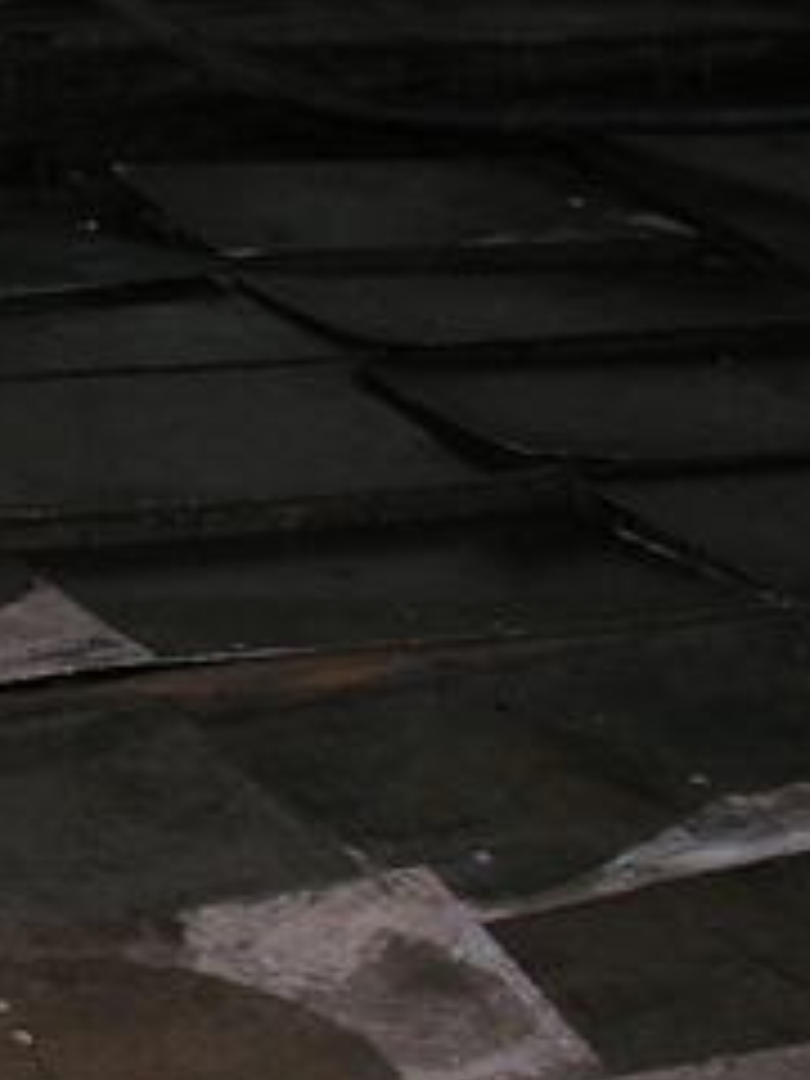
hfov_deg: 14.1
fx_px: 3182
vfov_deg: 19.2
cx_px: -162
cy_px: 740
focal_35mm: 102
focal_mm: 8.9
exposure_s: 1/60
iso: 50
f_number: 2.8
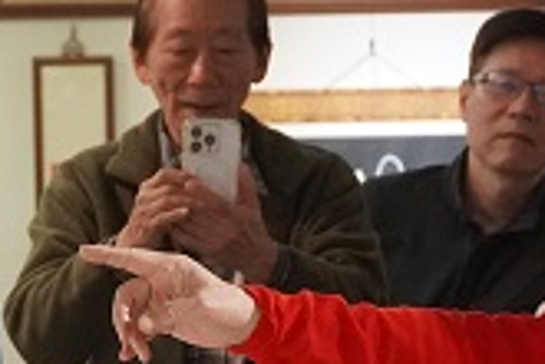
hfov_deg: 4.6
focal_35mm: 452
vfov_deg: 3.0
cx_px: 241
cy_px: 453
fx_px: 6845
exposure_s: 1/160
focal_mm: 69
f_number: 5.6
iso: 4000
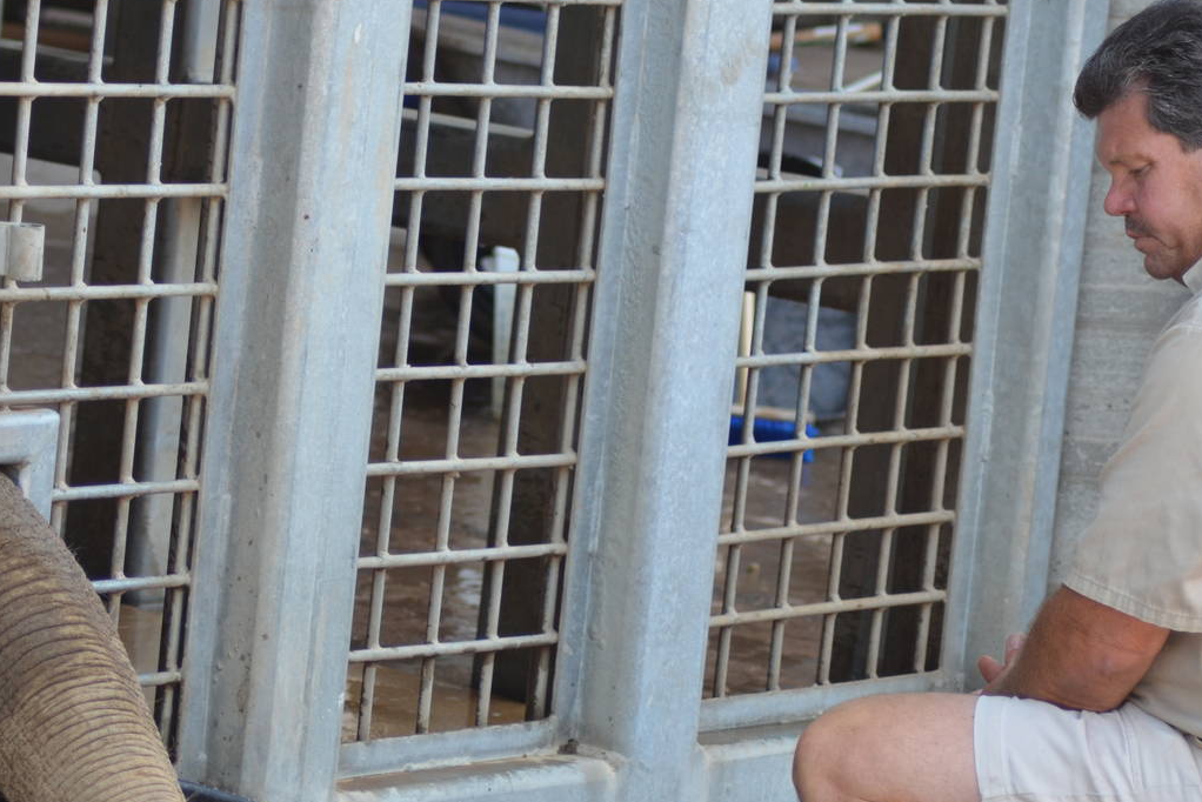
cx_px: 446
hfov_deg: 12.5
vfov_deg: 8.4
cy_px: 615
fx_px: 5477
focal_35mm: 164
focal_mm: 70
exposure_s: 1/320
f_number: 4.5
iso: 400
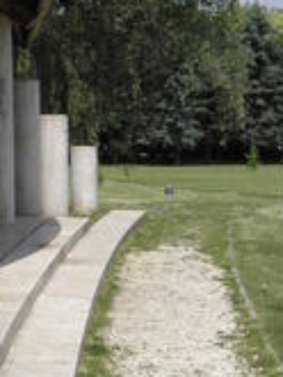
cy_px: 151
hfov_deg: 13.0
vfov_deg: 19.4
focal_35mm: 101
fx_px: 1100
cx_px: -256
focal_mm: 4.6
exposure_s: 1/320
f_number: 5.6
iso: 64
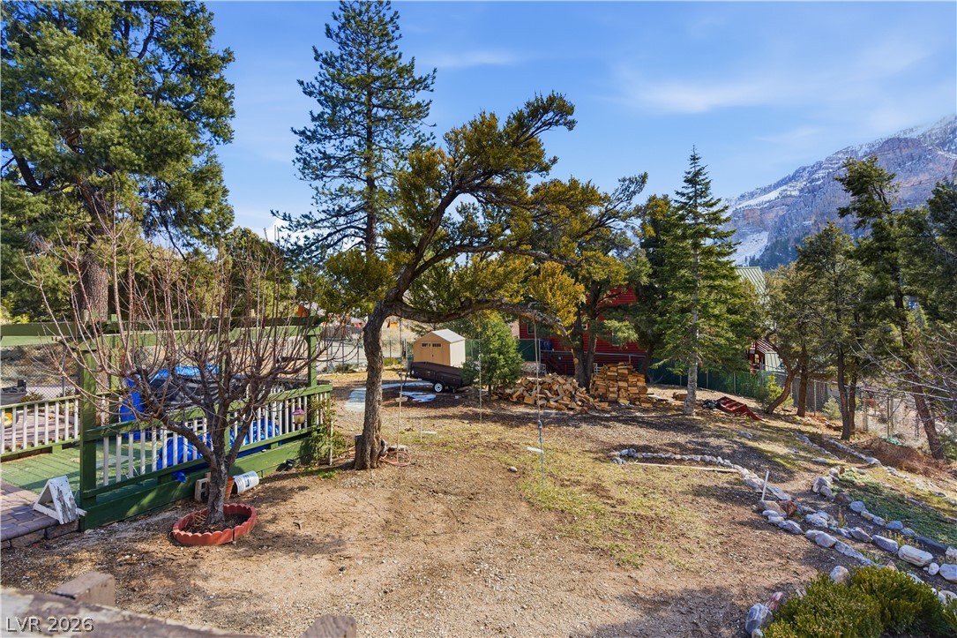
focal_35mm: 16
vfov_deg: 73.7
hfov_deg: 96.7
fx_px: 425
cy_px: 319
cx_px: 478
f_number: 8
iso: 500
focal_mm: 16
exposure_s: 1/2000
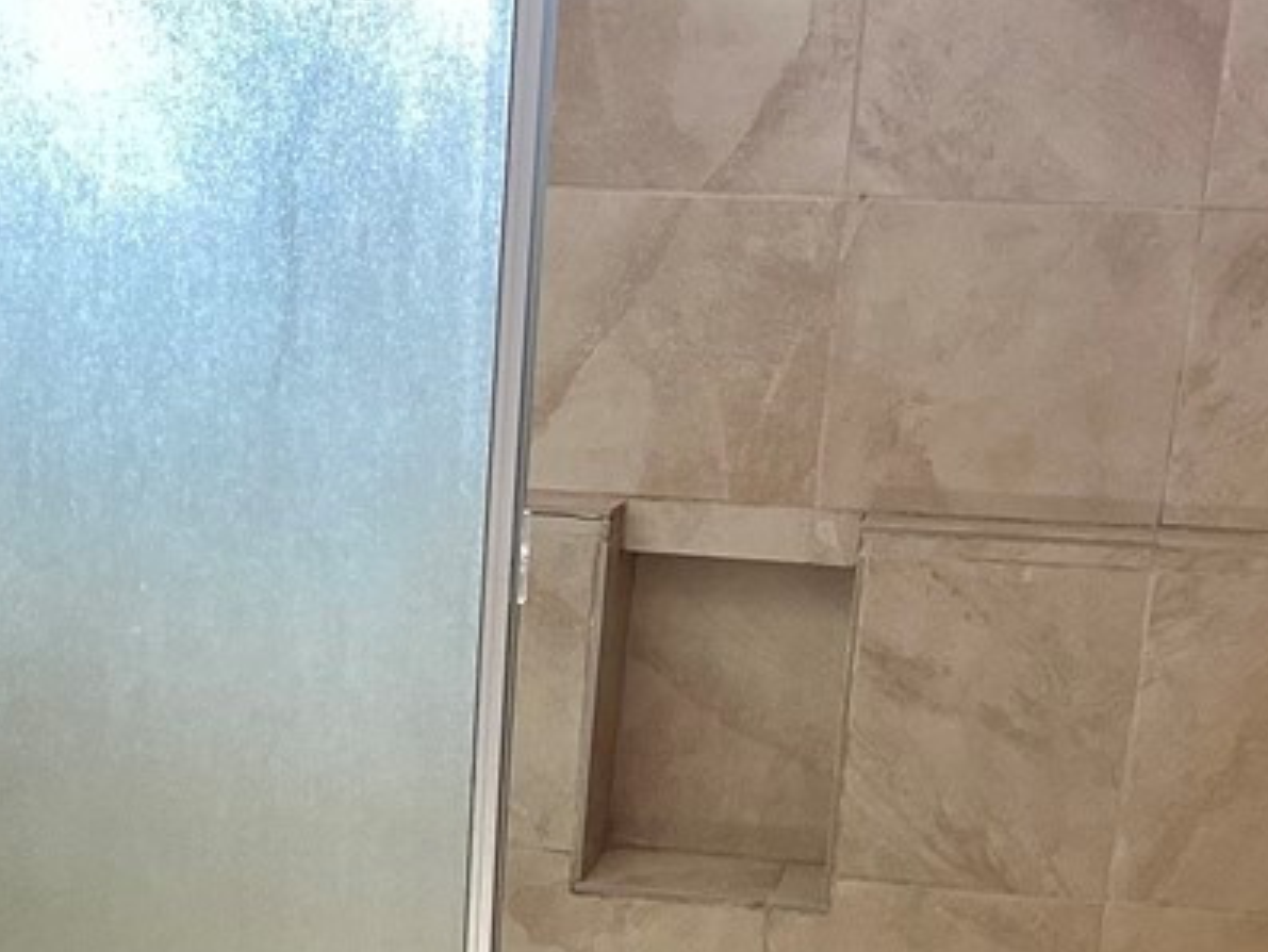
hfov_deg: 24.0
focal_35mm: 80
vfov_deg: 17.5
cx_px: 217
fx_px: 2931
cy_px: 1163
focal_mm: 3.3
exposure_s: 1/60
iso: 80
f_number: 2.4
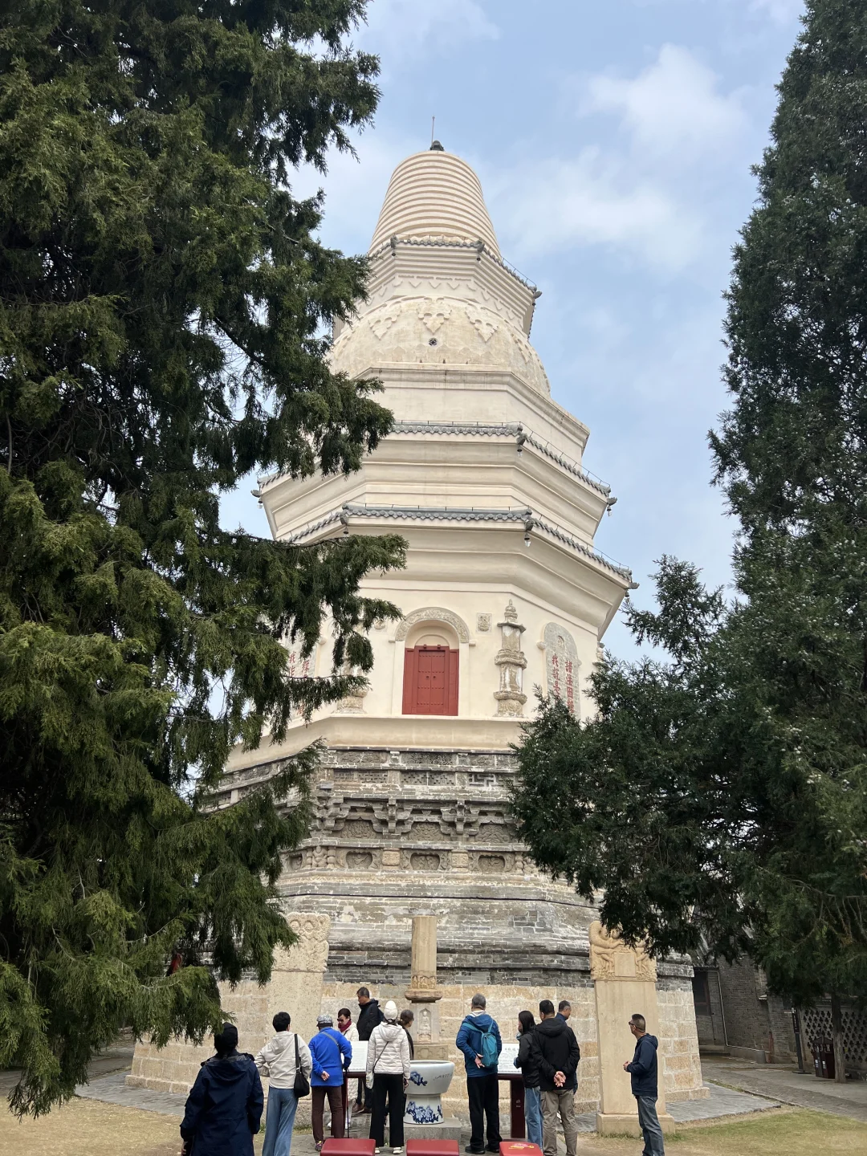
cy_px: 578
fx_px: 868
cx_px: 434
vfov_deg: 67.3
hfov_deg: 53.1
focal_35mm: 26
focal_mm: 5.7
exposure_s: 1/3077
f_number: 1.5
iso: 50
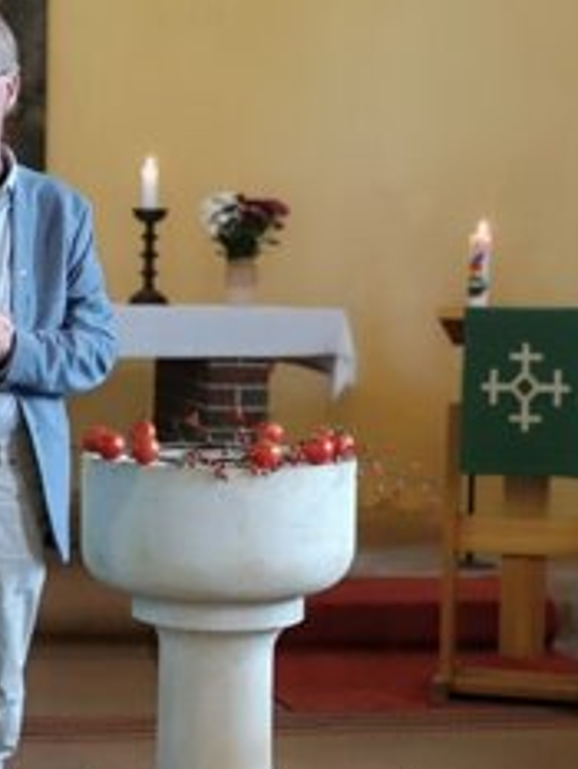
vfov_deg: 21.5
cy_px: 449
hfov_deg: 16.2
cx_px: 152
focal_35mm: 91
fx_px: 2024
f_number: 1.8
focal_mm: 5.58
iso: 320
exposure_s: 1/33.3
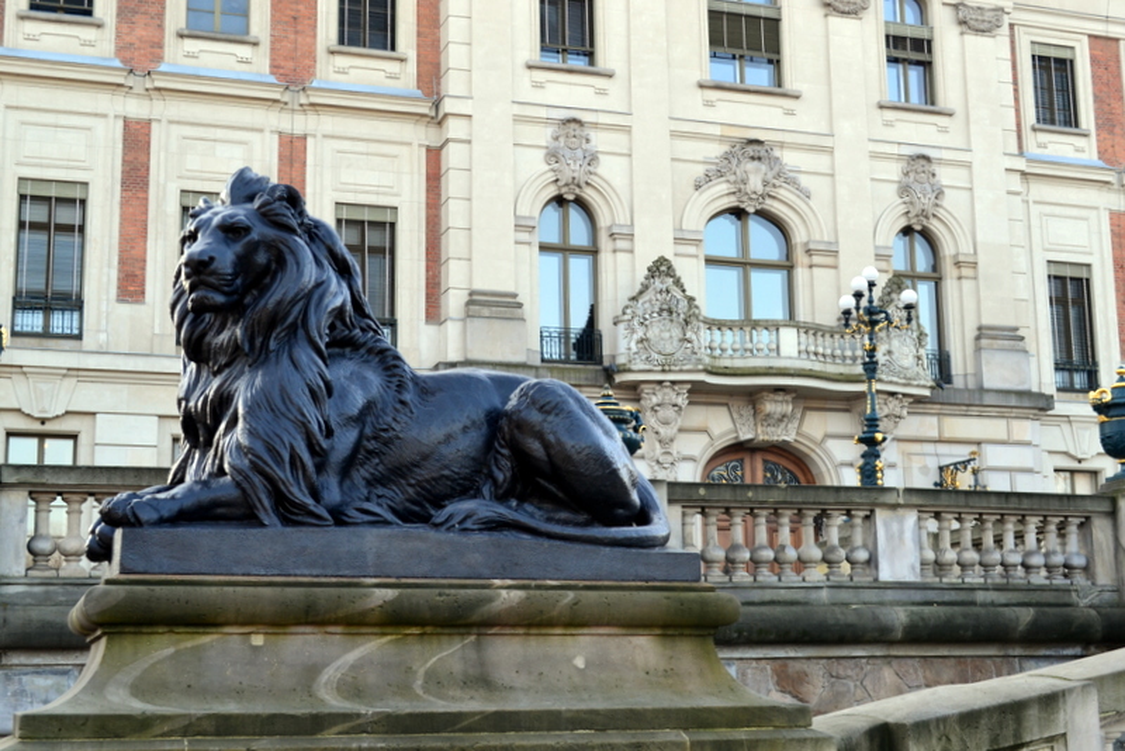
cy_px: 376
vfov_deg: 26.5
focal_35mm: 51
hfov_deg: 38.9
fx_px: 1594
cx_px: 562
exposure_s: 1/80
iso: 400
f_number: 8
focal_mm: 34
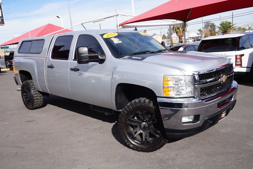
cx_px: 126
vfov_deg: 41.7
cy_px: 84
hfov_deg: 59.5
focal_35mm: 32
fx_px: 221
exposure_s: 1/80
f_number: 13
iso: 100
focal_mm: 21
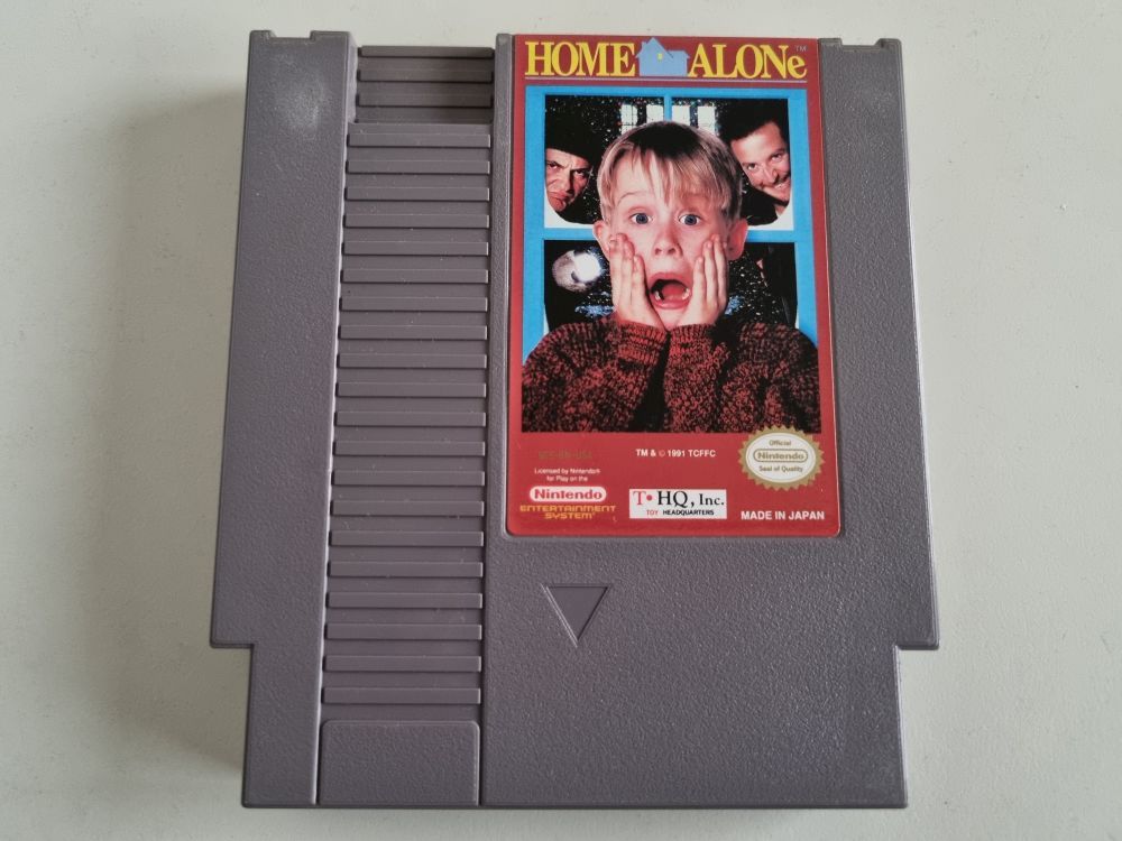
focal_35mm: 26
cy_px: 420
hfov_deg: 67.3
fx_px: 843
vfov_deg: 53.1
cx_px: 561
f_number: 1.8
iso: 640
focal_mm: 5.4
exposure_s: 1/50
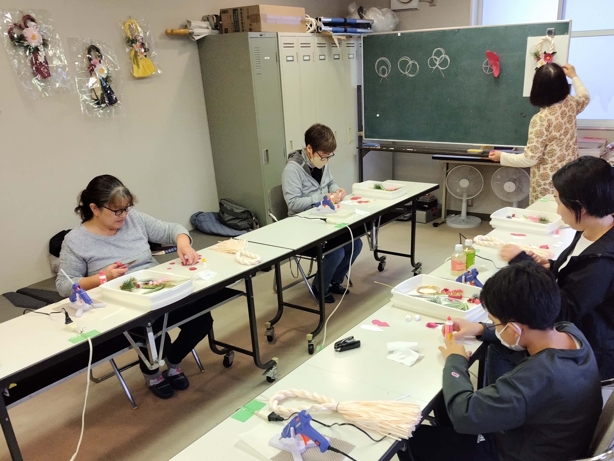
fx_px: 550
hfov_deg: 58.3
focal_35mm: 31
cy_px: 297
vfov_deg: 44.9
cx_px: 334
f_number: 1.9
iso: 297
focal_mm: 5.5
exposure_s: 1/60
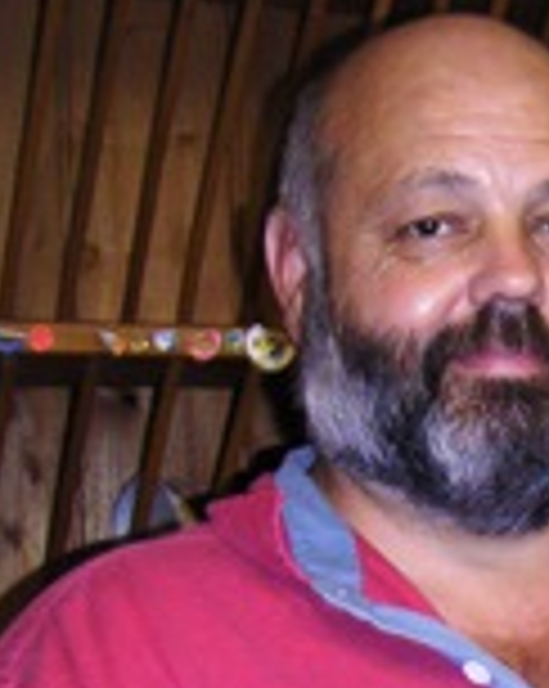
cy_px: 639
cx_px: 778
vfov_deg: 19.4
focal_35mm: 97
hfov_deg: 14.9
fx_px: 1974
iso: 160
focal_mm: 6
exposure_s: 1/45
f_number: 2.8
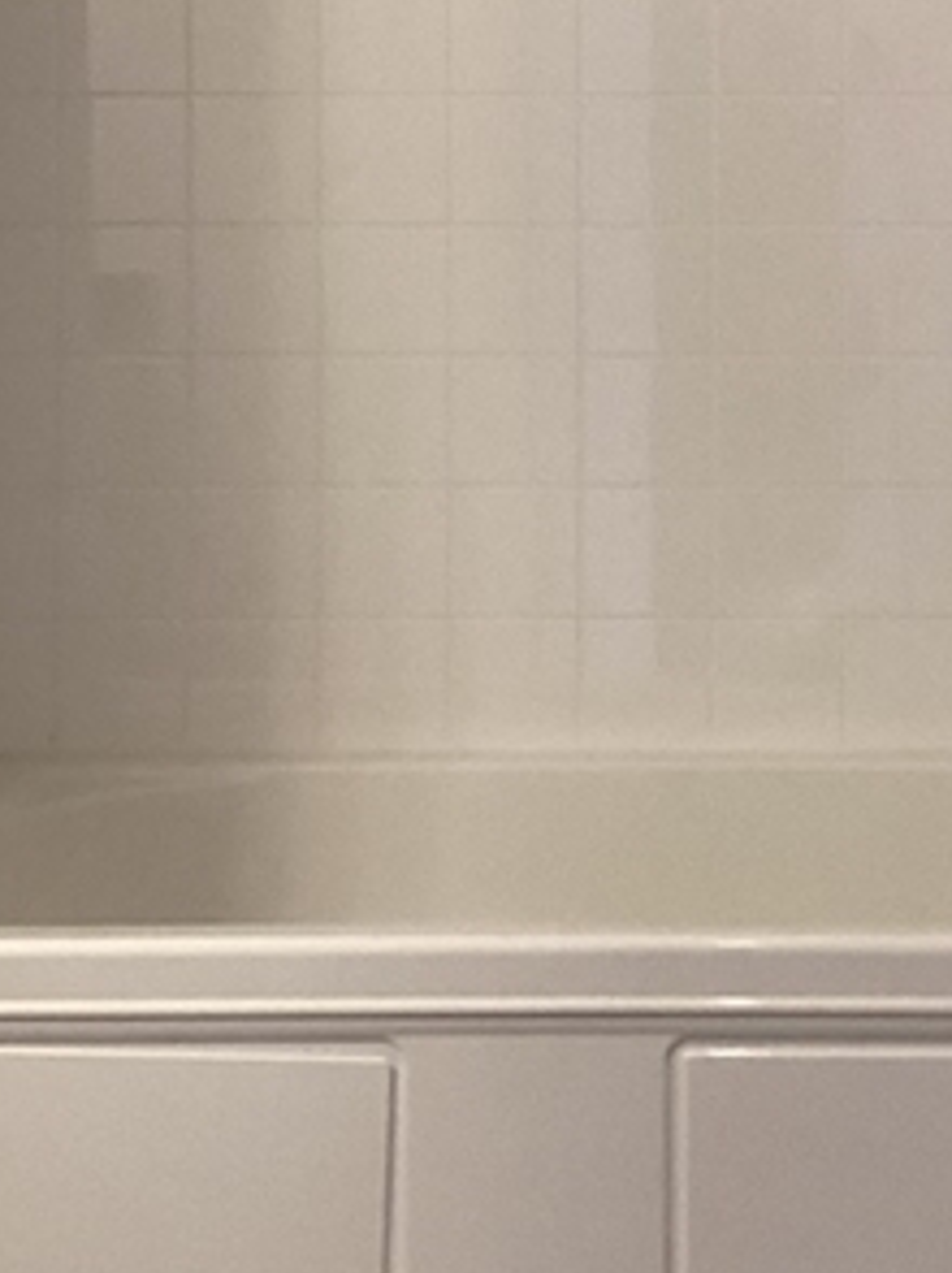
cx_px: 727
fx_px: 2975
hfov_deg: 18.1
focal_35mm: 81
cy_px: 78
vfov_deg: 23.4
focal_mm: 3.3
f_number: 2.4
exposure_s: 1/50
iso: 160
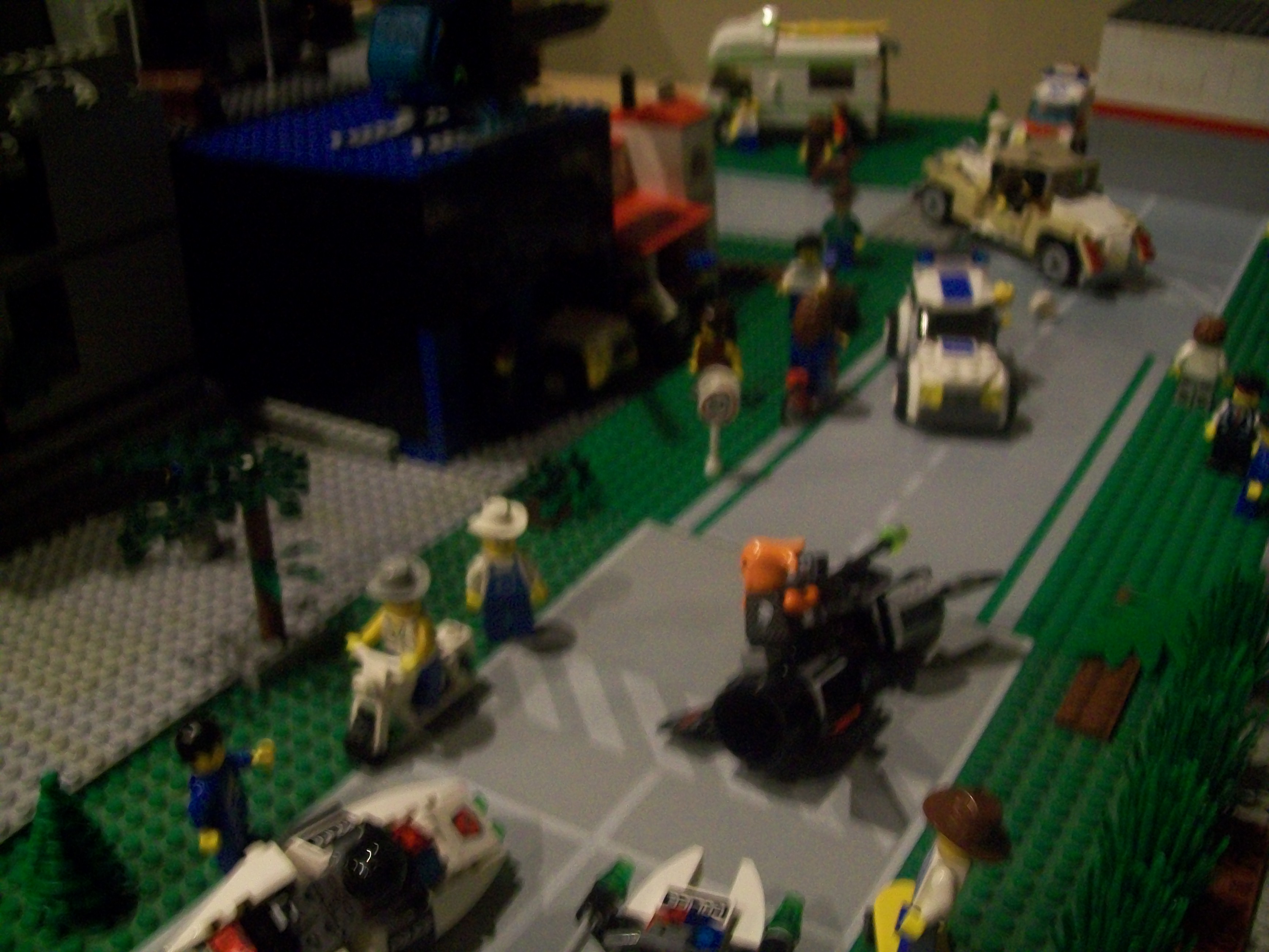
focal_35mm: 36
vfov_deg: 39.7
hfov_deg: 51.4
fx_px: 1320
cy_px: 476
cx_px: 634
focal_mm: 6
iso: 200
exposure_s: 1/8
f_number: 2.7
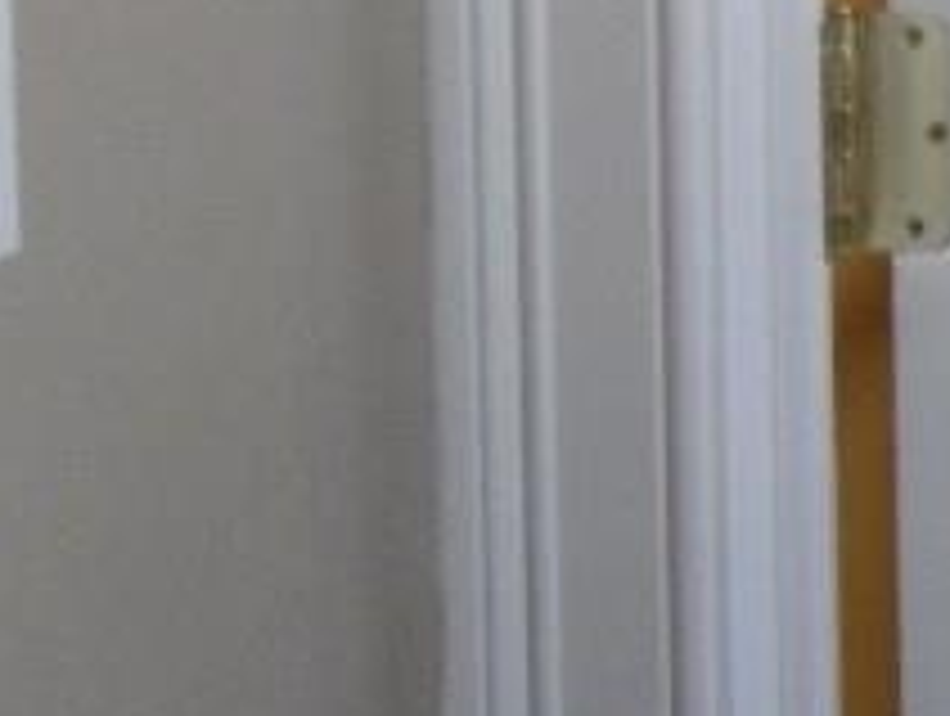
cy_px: -239
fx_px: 5993
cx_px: 2292
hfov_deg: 8.3
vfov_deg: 6.8
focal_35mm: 218
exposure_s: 1/45
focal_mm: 6.3
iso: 200
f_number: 3.5
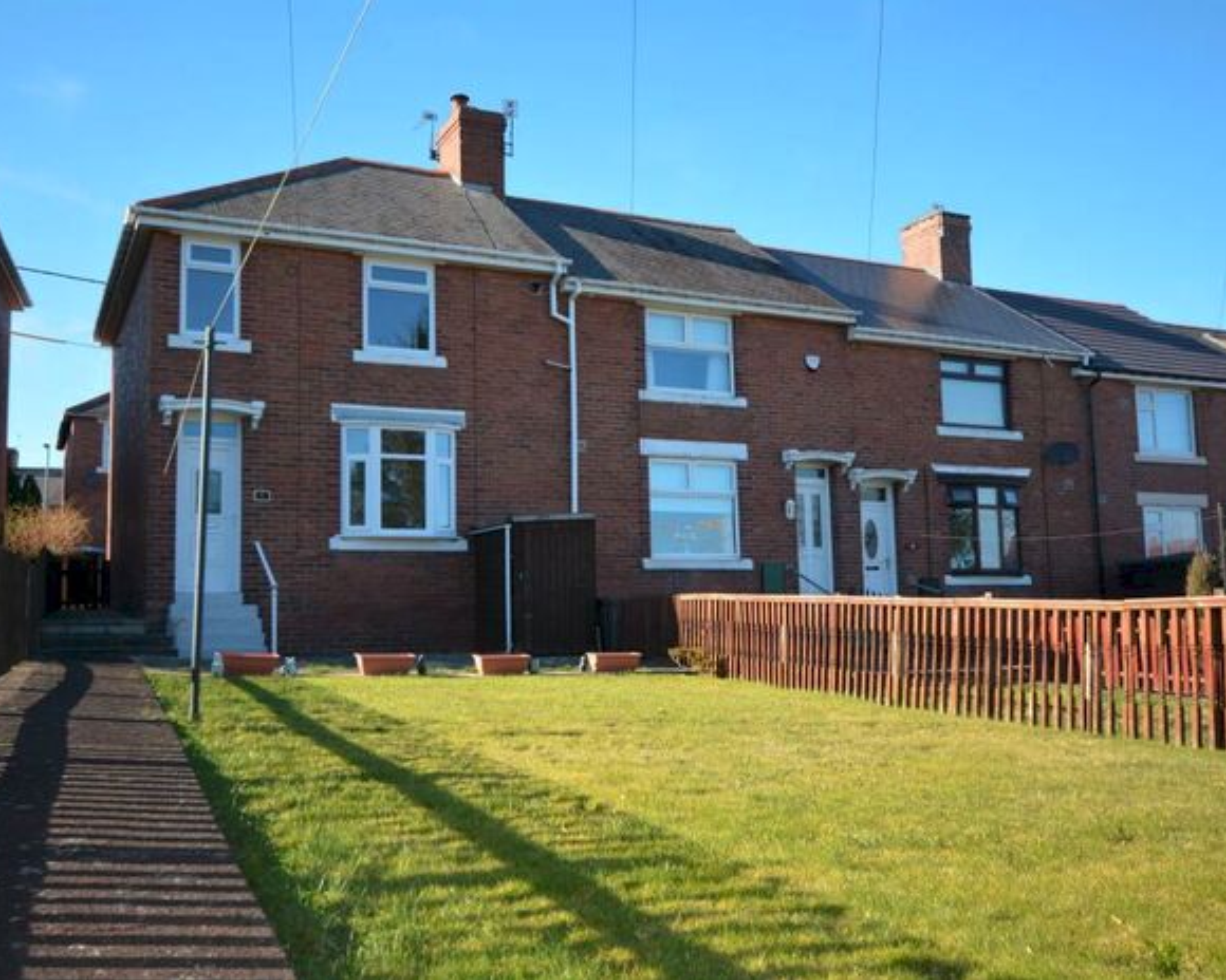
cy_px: 489
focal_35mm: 34
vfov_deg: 43.4
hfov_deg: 52.8
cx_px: 579
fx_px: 1234
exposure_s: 1/200
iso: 160
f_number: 5.6
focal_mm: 20
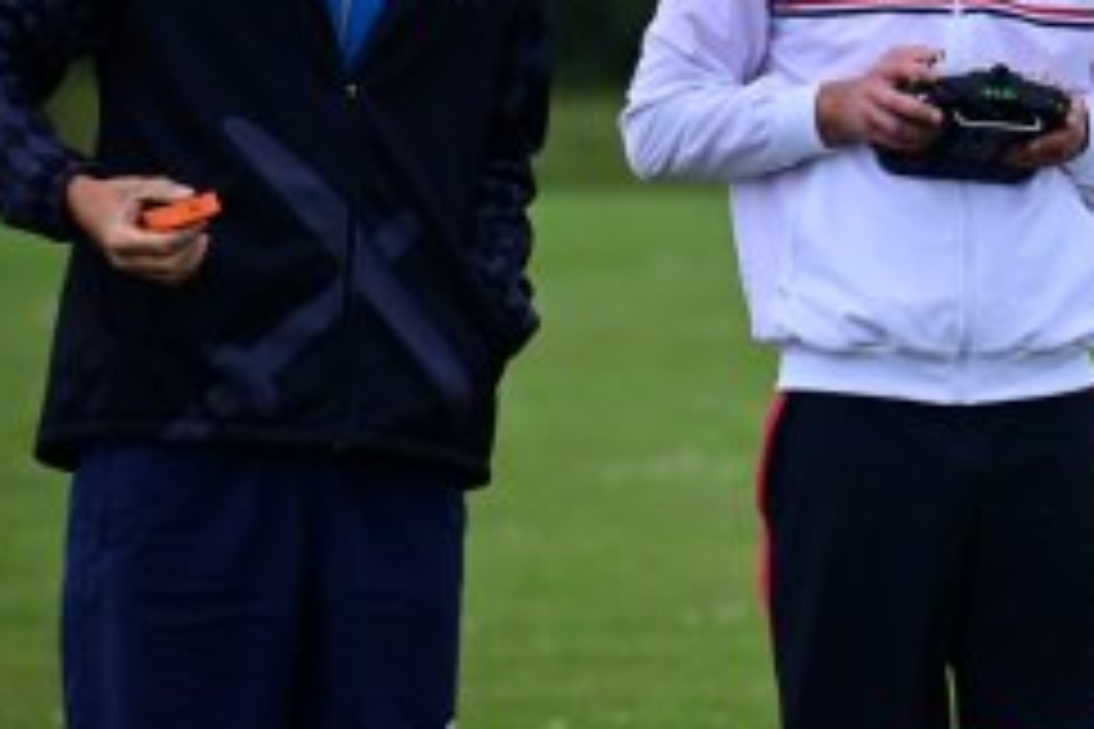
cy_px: 212
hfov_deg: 3.4
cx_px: 1056
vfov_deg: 2.2
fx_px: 18627
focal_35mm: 613
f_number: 6
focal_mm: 300
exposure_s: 1/1600
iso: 2000
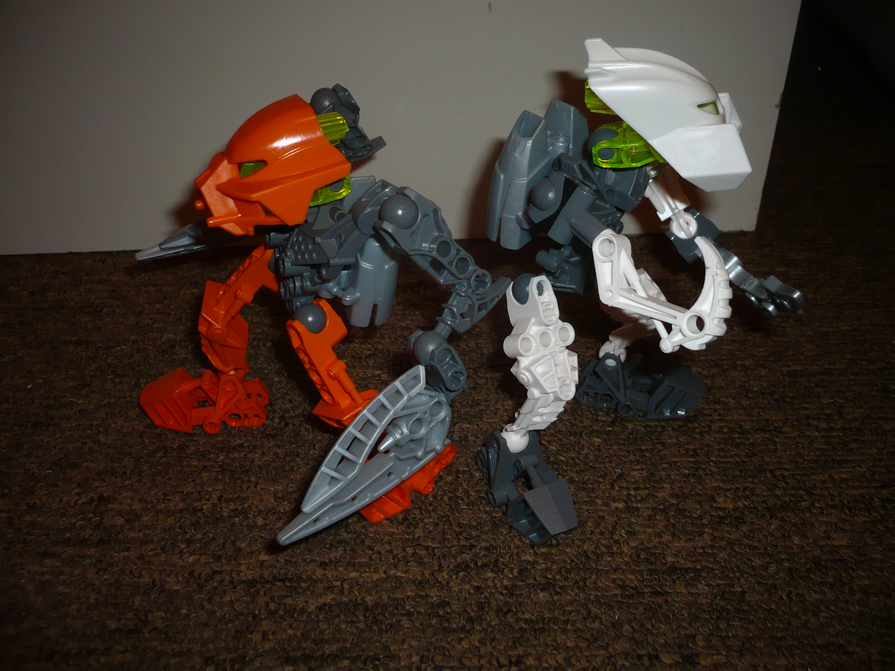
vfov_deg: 40.7
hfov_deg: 52.6
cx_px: 448
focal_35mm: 35
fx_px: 905
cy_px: 336
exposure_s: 1/30
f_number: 2.8
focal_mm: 5.8
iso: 100
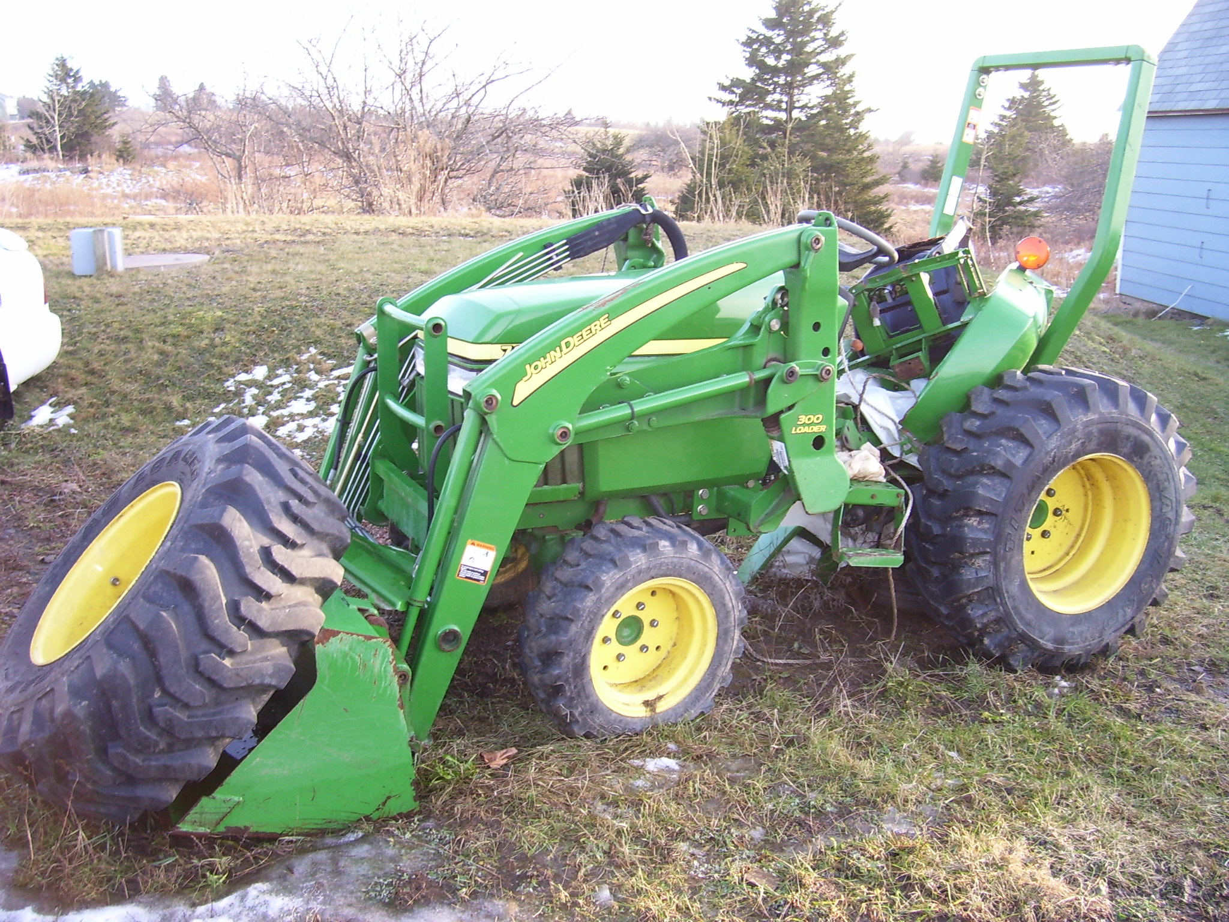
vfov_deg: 41.8
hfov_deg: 54.0
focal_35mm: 34
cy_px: 461
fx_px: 1207
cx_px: 614
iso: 80
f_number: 2.7
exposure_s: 1/60
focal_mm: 5.6
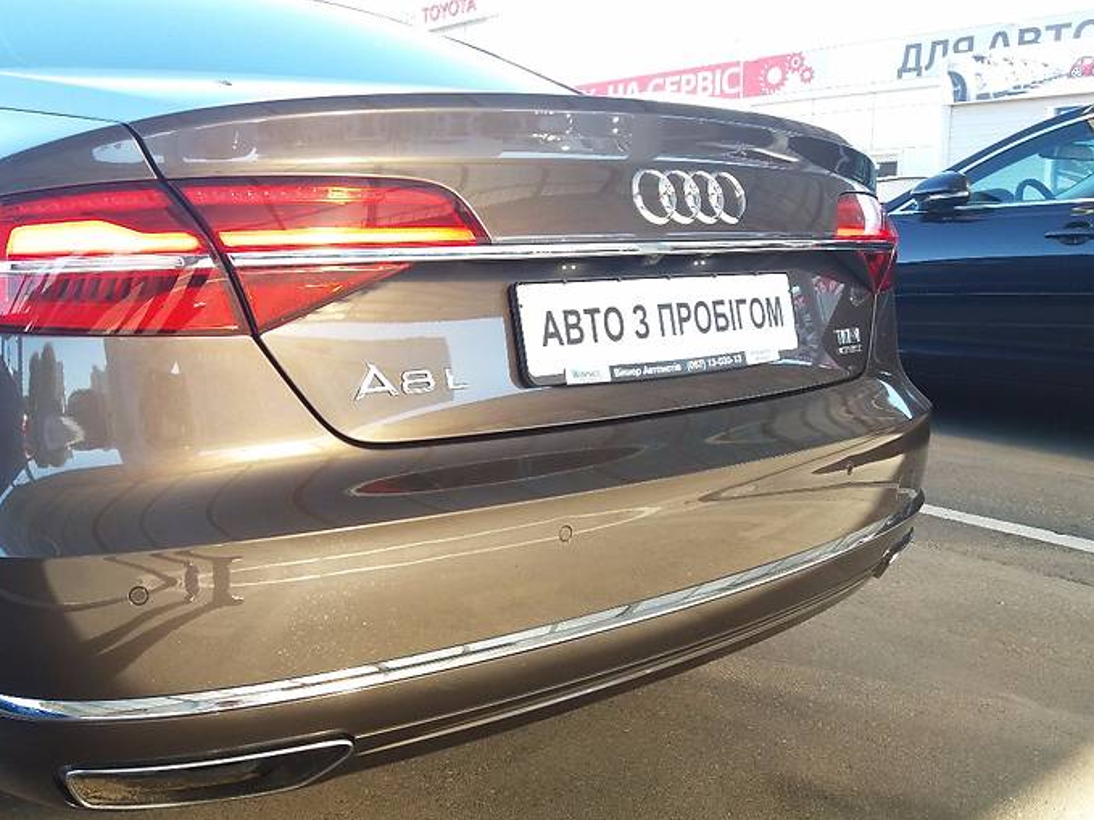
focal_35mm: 33
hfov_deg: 55.0
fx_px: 1043
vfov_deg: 42.9
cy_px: 379
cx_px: 451
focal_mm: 3.7
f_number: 1.9
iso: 64
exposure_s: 1/118
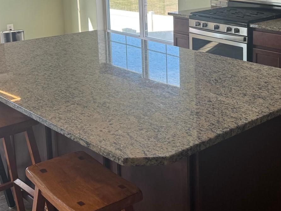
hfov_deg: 33.9
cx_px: 227
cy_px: 25
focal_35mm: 55
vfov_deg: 25.8
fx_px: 446
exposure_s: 1/176
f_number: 1.78
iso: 64
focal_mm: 6.76
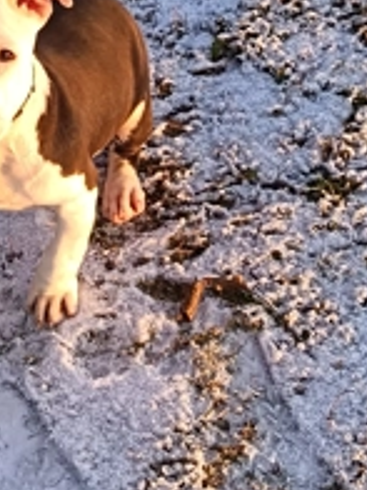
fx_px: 1272
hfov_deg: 16.1
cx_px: 12
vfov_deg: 21.7
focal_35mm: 90
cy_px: 155
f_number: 1.75
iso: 134
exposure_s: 1/100
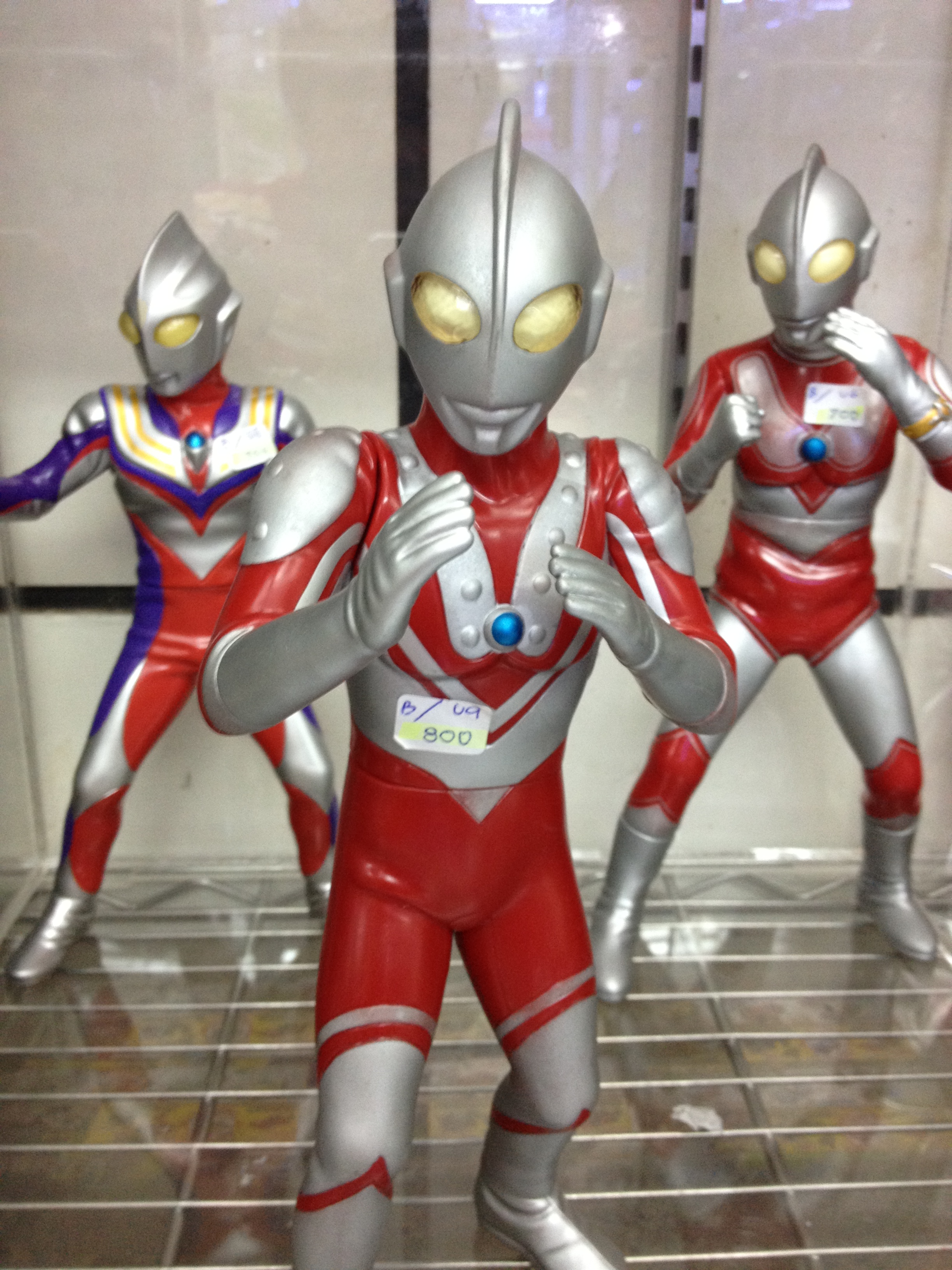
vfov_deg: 52.6
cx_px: 476
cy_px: 635
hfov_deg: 40.7
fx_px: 1283
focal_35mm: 35
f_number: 2.4
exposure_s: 1/20
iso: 160
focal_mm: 4.28
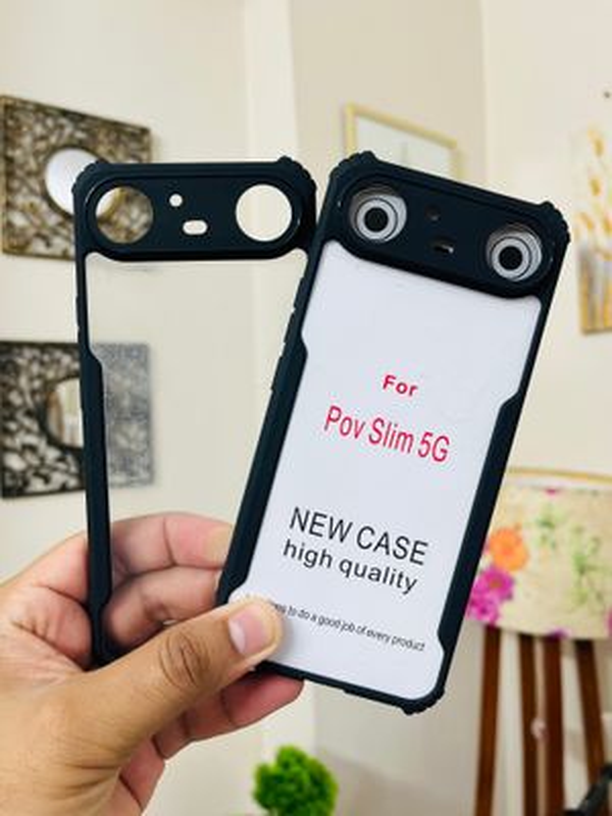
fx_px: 613
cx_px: 306
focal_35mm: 26
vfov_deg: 67.3
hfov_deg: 53.1
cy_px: 408
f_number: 1.6
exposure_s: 1/100
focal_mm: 5.1
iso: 125
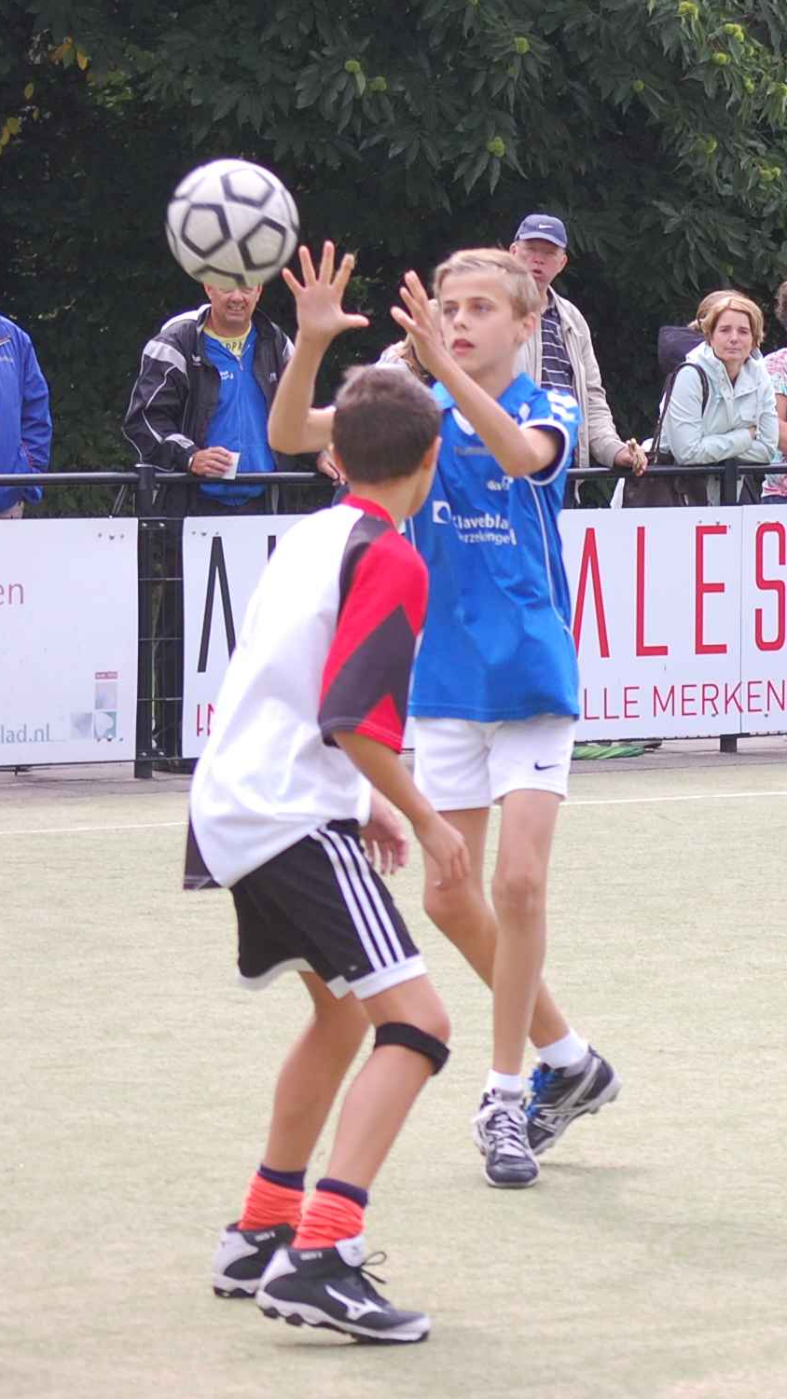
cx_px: 365
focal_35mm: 107
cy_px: 700
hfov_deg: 11.3
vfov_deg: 20.0
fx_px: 3971
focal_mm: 68
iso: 320
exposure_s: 1/500
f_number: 5.6
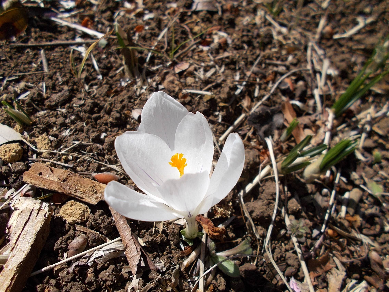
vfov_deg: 53.1
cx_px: 194
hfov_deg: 67.3
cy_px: 146
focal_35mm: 26
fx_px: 292
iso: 80
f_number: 8
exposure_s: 1/200
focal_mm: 4.6
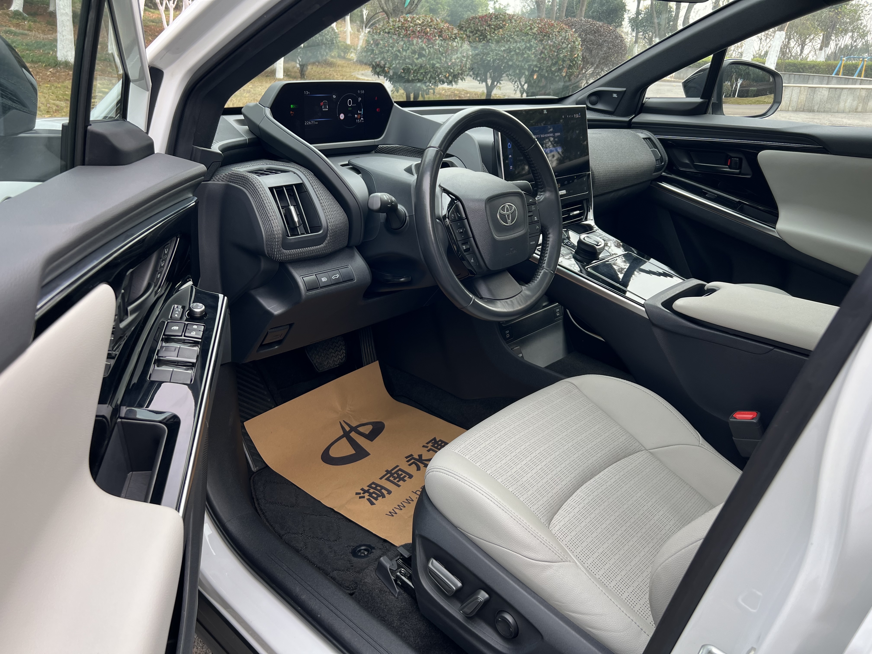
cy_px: 327
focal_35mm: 26
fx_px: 655
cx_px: 436
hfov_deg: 67.3
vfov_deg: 53.1
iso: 40
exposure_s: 1/226
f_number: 1.5
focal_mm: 5.7
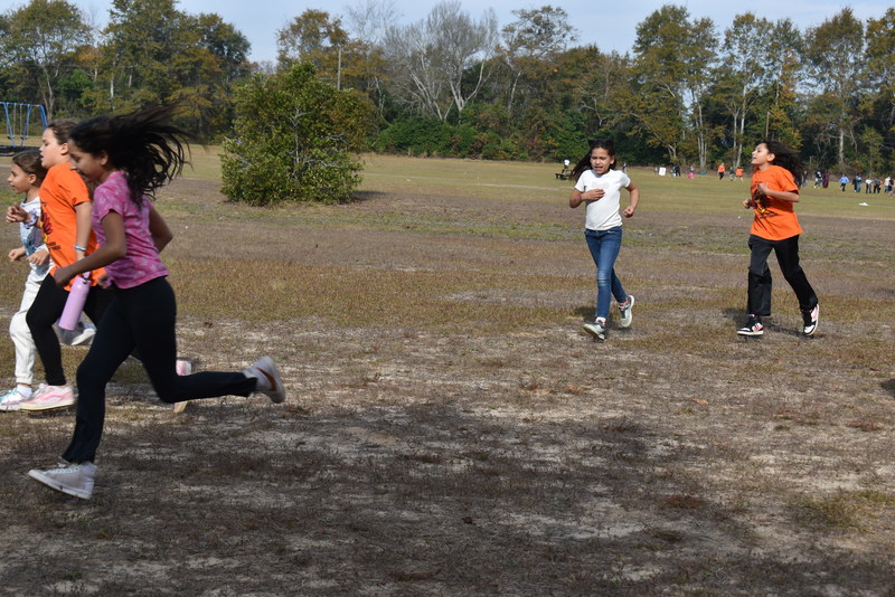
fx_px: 1492
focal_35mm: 60
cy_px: 298
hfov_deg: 33.4
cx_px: 448
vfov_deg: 22.6
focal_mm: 40
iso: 100
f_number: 7.1
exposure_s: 1/400
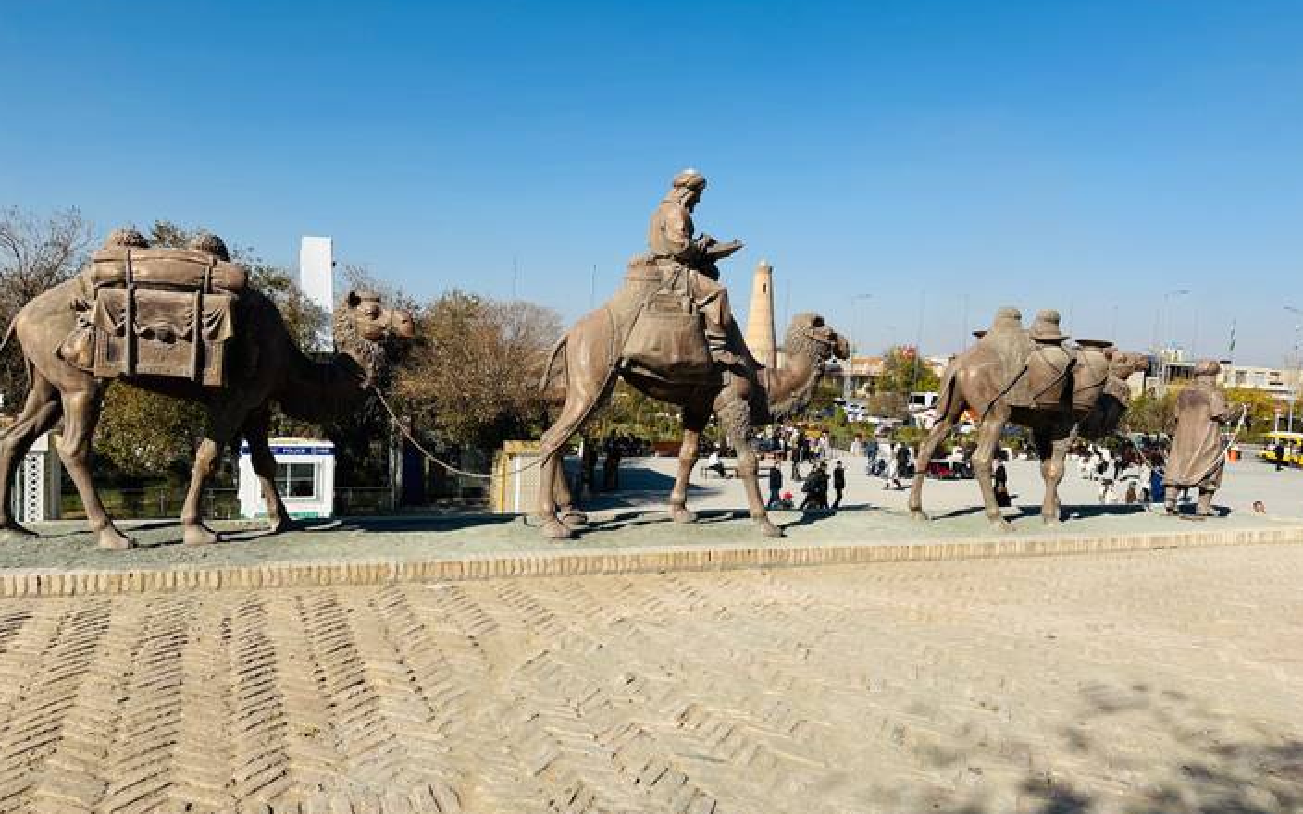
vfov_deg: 47.6
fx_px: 923
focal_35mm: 26
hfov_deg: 70.4
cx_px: 659
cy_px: 424
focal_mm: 6.86
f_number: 1.78
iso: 80
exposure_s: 1/6623
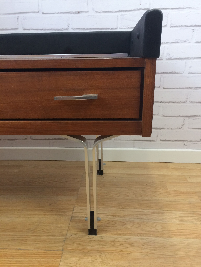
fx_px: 225
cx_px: 100
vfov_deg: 61.7
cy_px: 134
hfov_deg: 48.2
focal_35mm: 29
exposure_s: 1/33
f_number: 2.2
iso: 64
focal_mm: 4.15
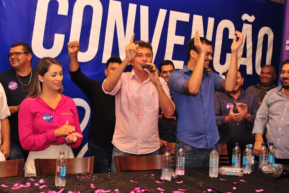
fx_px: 401
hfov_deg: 39.6
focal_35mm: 50
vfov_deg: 27.0
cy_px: 96
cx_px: 144
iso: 1250
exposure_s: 1/60
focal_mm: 50
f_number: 3.2
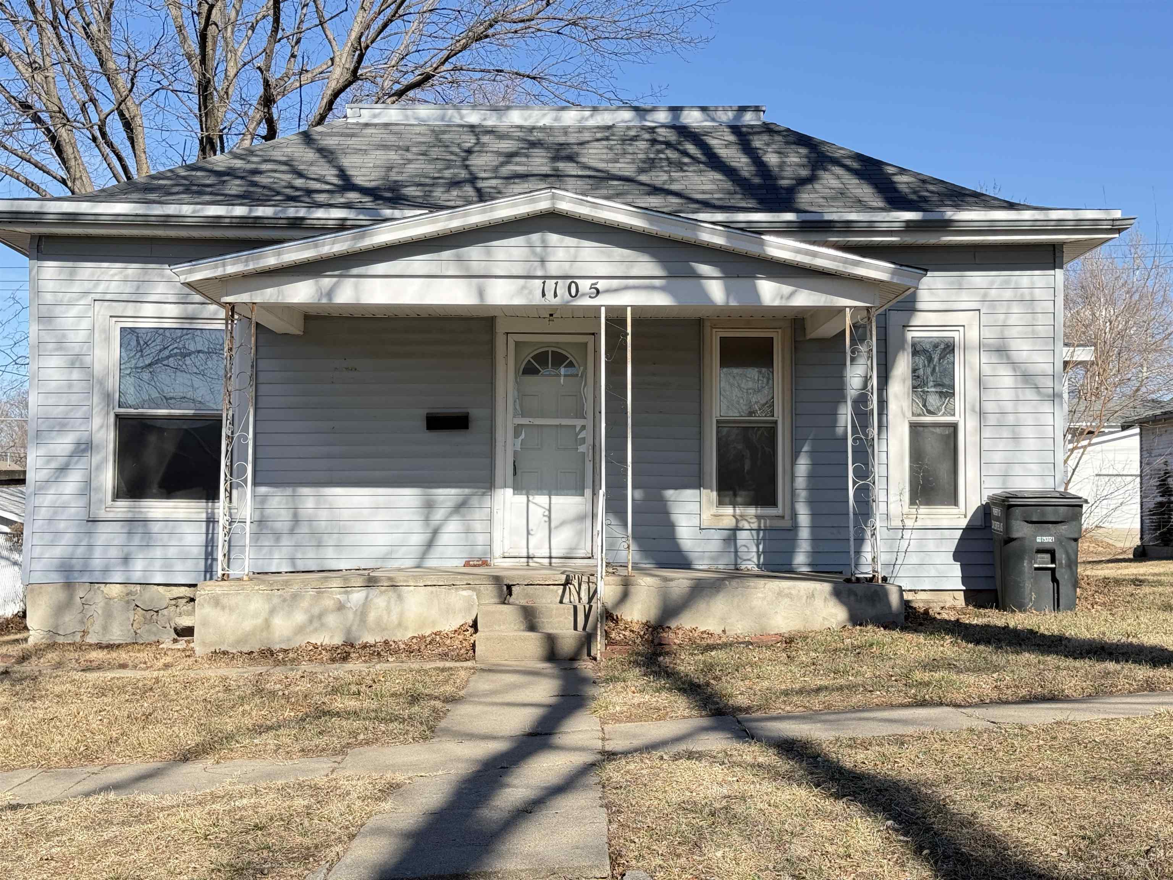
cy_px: 440
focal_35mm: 48
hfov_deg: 39.7
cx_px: 586
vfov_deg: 30.3
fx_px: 1627
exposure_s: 1/2342
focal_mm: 6.76
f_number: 1.78
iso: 80
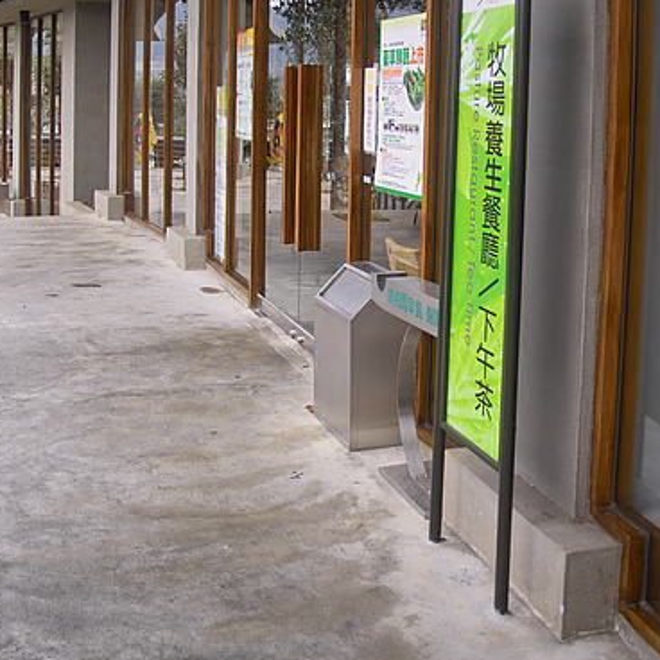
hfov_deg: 39.2
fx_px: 928
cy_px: 135
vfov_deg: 37.8
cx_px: 317
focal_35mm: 43
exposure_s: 1/60
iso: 100
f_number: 4.5
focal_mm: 18
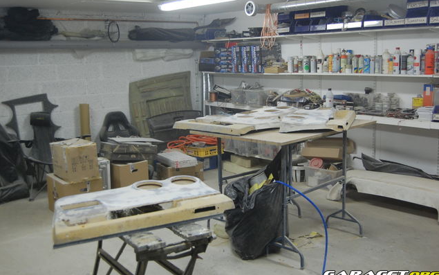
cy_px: 134
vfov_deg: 32.0
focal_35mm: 40
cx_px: 221
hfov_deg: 49.3
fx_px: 479
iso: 800
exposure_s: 1/15
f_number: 4.2
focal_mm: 26
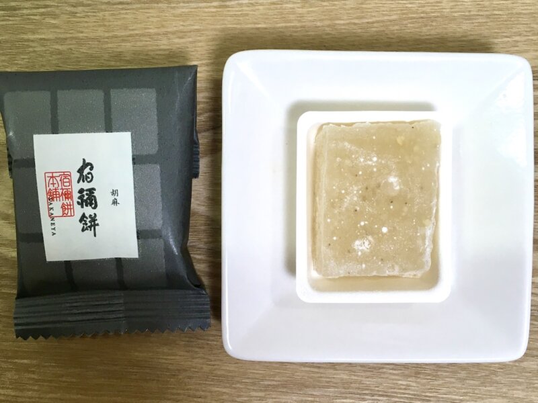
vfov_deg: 48.2
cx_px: 269
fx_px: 451
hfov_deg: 61.7
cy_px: 202
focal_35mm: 29
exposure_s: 1/30
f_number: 2.2
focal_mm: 4.15
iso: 32
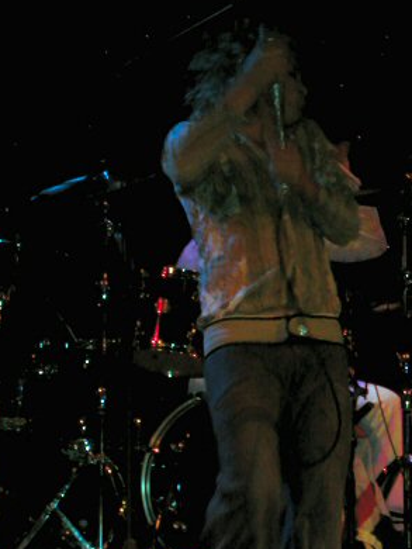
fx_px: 2885
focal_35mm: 182
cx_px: 280
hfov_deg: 8.2
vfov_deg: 10.9
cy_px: 273
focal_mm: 16.8
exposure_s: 1/59.9
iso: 200
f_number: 4.8
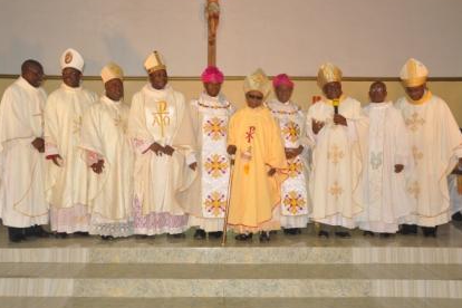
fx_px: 520
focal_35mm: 41
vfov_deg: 33.0
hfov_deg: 47.9
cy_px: 151
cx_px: 227
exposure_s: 1/60
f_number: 4
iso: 360
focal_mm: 25
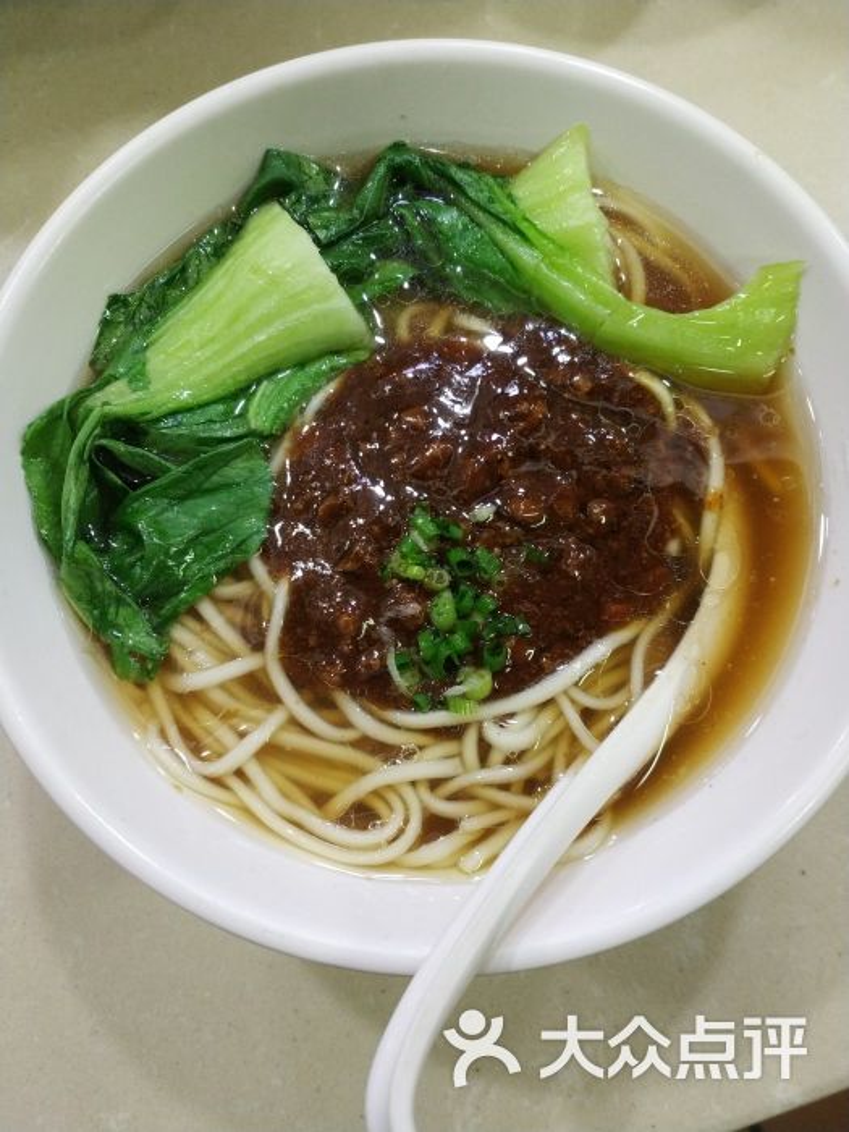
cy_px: 566
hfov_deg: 44.2
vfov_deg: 56.8
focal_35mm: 32
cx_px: 424
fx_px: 1046
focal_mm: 4.5
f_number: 2
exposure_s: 1/33
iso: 500
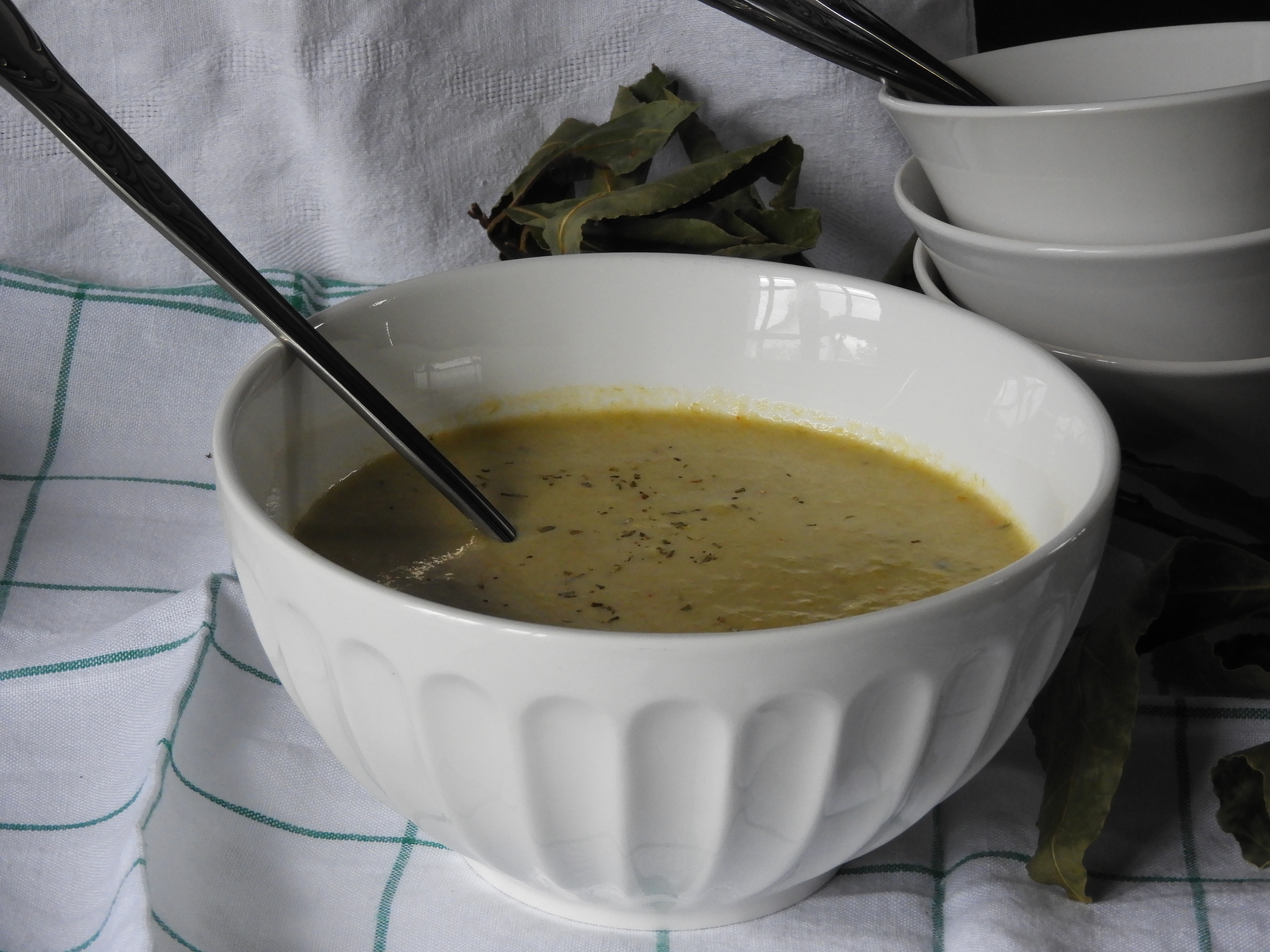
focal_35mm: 105
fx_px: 3852
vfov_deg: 14.1
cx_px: 635
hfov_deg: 18.7
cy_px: 476
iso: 400
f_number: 4.8
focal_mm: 18.8
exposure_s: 1/30
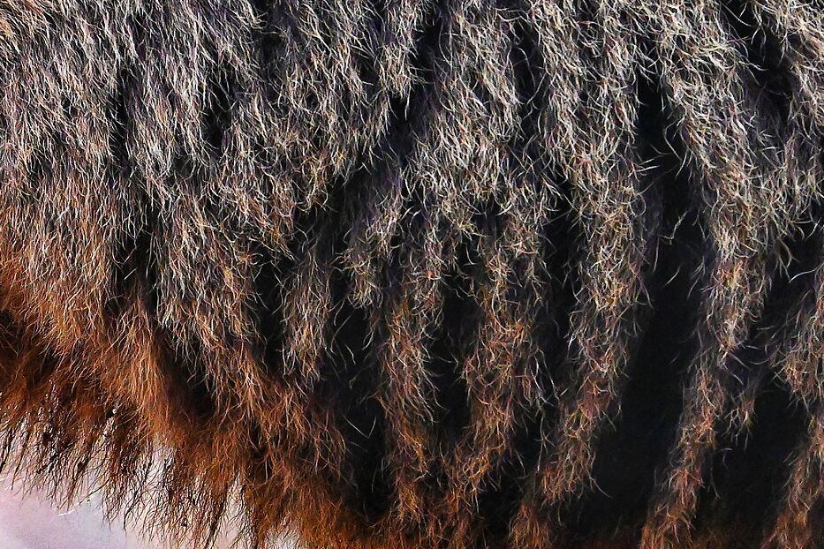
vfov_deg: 1.4
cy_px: 55
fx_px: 22086
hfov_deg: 2.1
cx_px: 185
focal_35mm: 965
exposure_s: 1/1000
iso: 6400
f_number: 6.3
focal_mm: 250
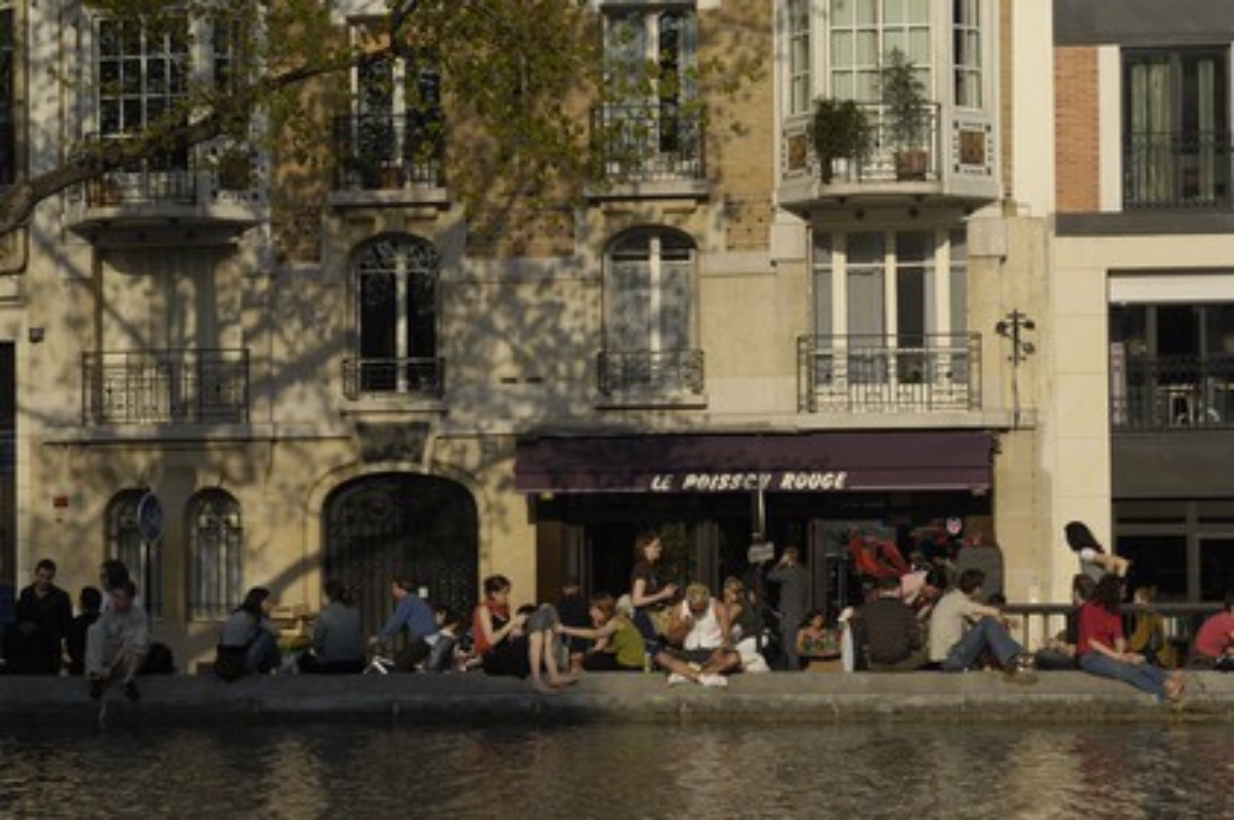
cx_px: 617
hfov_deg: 19.5
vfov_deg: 13.0
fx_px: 3596
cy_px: 410
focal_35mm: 105
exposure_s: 1/500
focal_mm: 70
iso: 100
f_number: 7.1
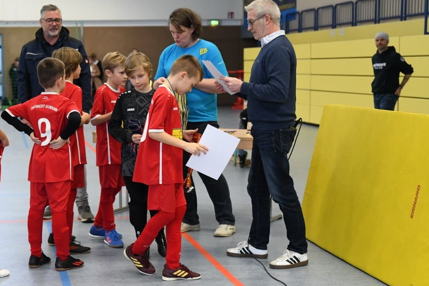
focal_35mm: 74
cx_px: 115
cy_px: 129
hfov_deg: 27.0
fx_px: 881
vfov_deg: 18.4
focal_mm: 50
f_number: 2.8
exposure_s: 1/1000
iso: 8000
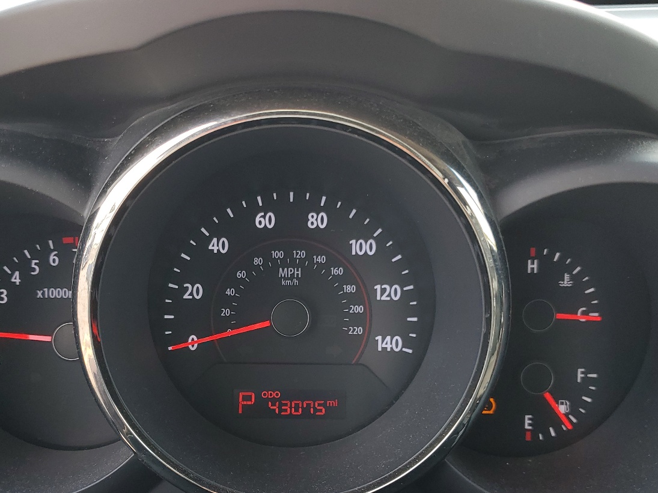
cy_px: 331
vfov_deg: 37.3
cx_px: 279
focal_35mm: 38
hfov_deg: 48.8
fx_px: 722
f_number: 1.5
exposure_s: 1/141
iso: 50
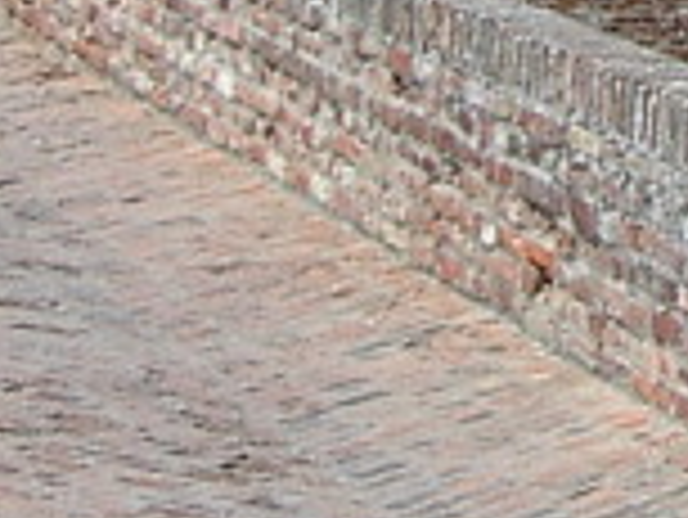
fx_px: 5052
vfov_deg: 5.7
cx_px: 1219
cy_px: -536
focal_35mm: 254
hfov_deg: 7.6
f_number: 4.8
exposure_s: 1/400
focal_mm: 5.8
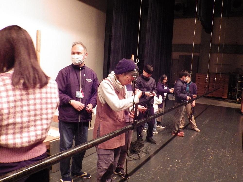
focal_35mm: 34
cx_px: 122
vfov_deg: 41.8
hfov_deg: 54.0
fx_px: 239
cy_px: 91
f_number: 3.4
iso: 1000
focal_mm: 6.2
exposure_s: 1/25
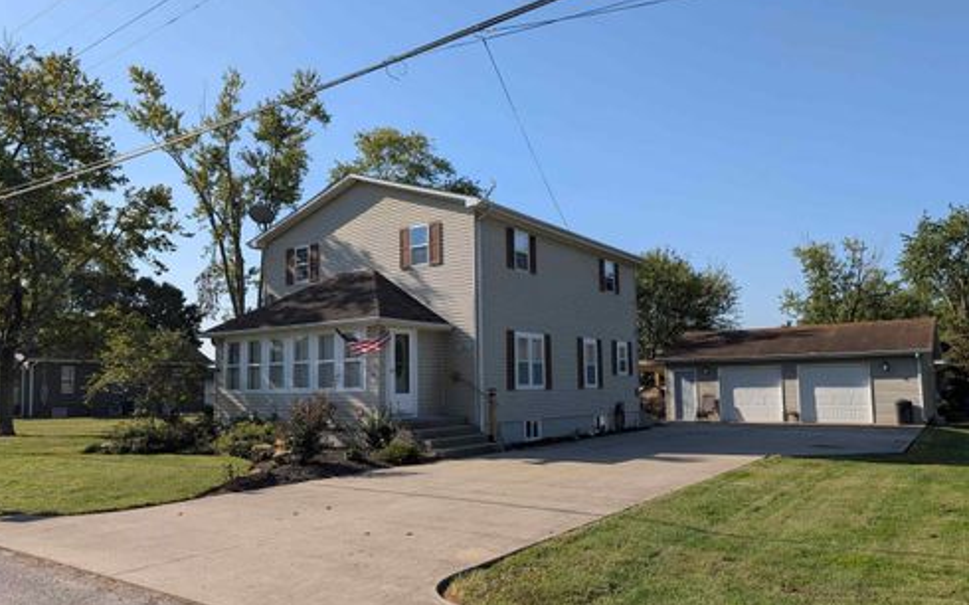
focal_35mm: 26
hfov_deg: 70.4
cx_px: 484
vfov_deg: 47.6
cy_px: 318
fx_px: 686
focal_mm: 6.9
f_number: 1.68
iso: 22
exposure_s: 1/1052
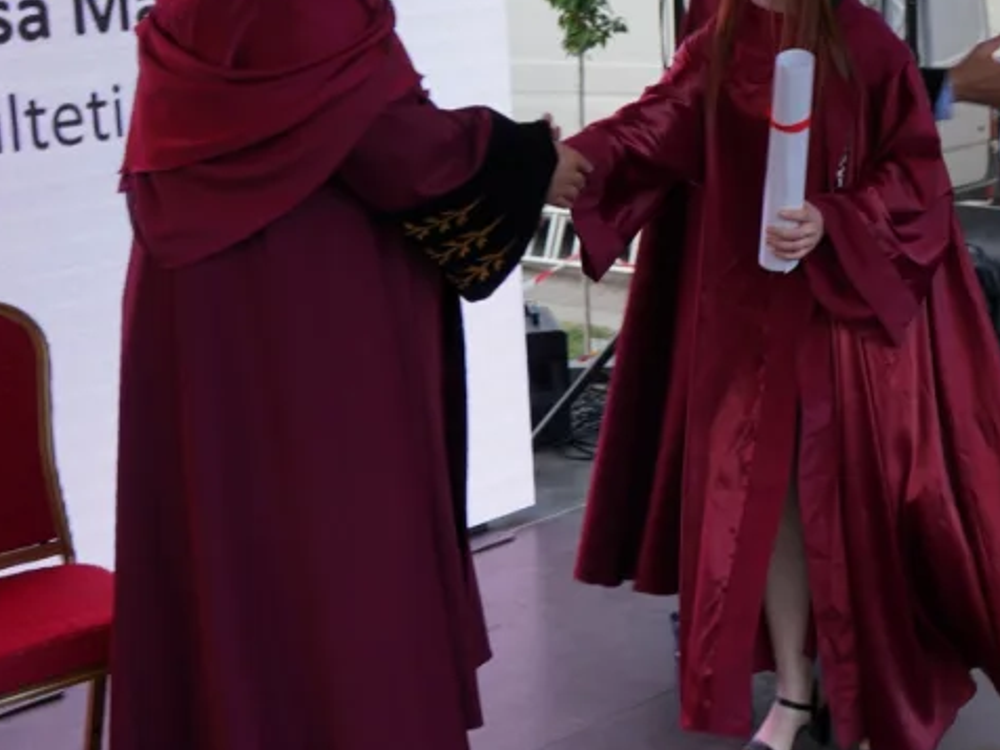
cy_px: 114
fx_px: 1791
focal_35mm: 62
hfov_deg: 30.3
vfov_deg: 23.2
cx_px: 826
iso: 100
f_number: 4.5
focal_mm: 30
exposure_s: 1/100
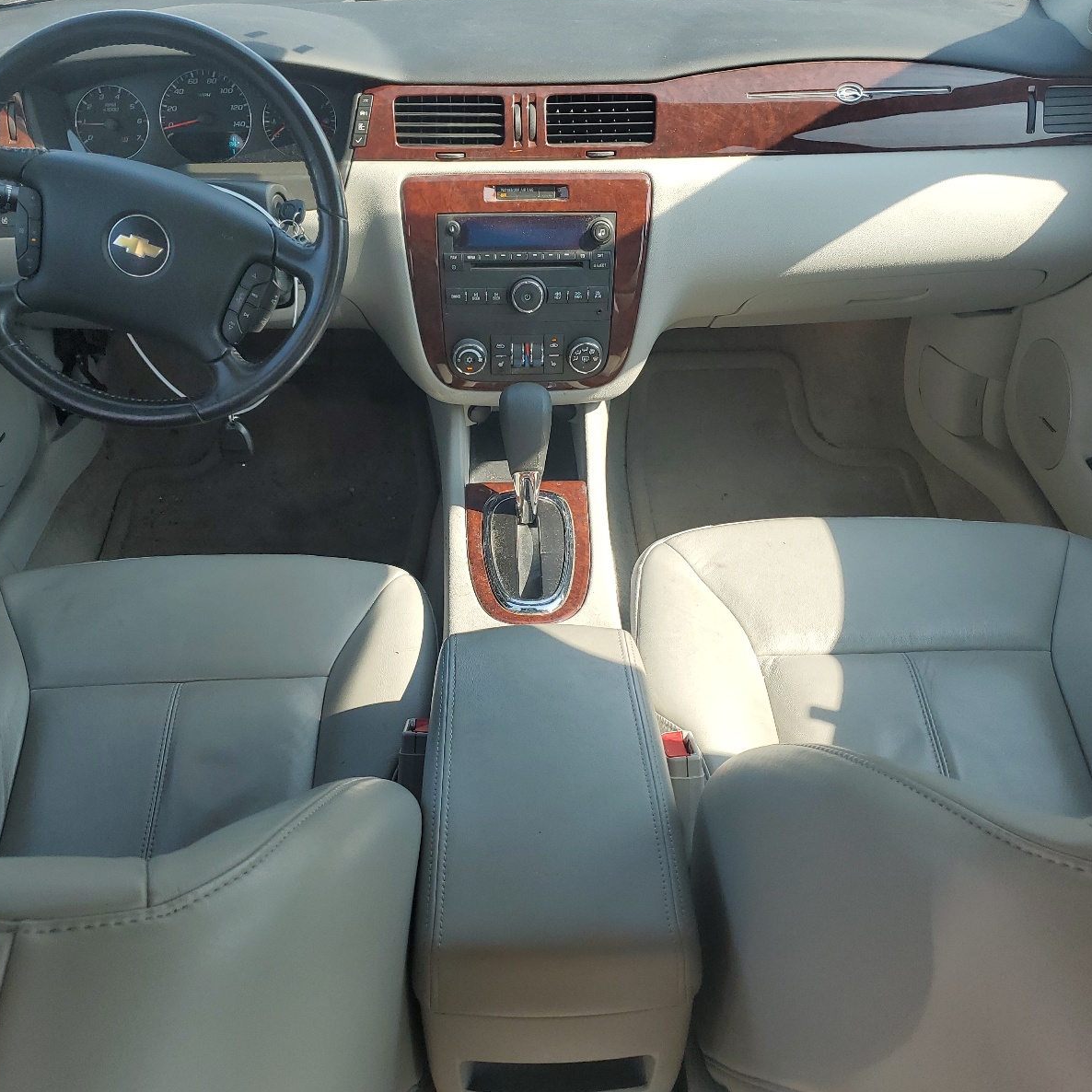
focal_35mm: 31
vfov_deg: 52.5
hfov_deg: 52.5
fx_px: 1106
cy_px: 540
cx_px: 505
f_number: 1.5
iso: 50
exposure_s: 1/667
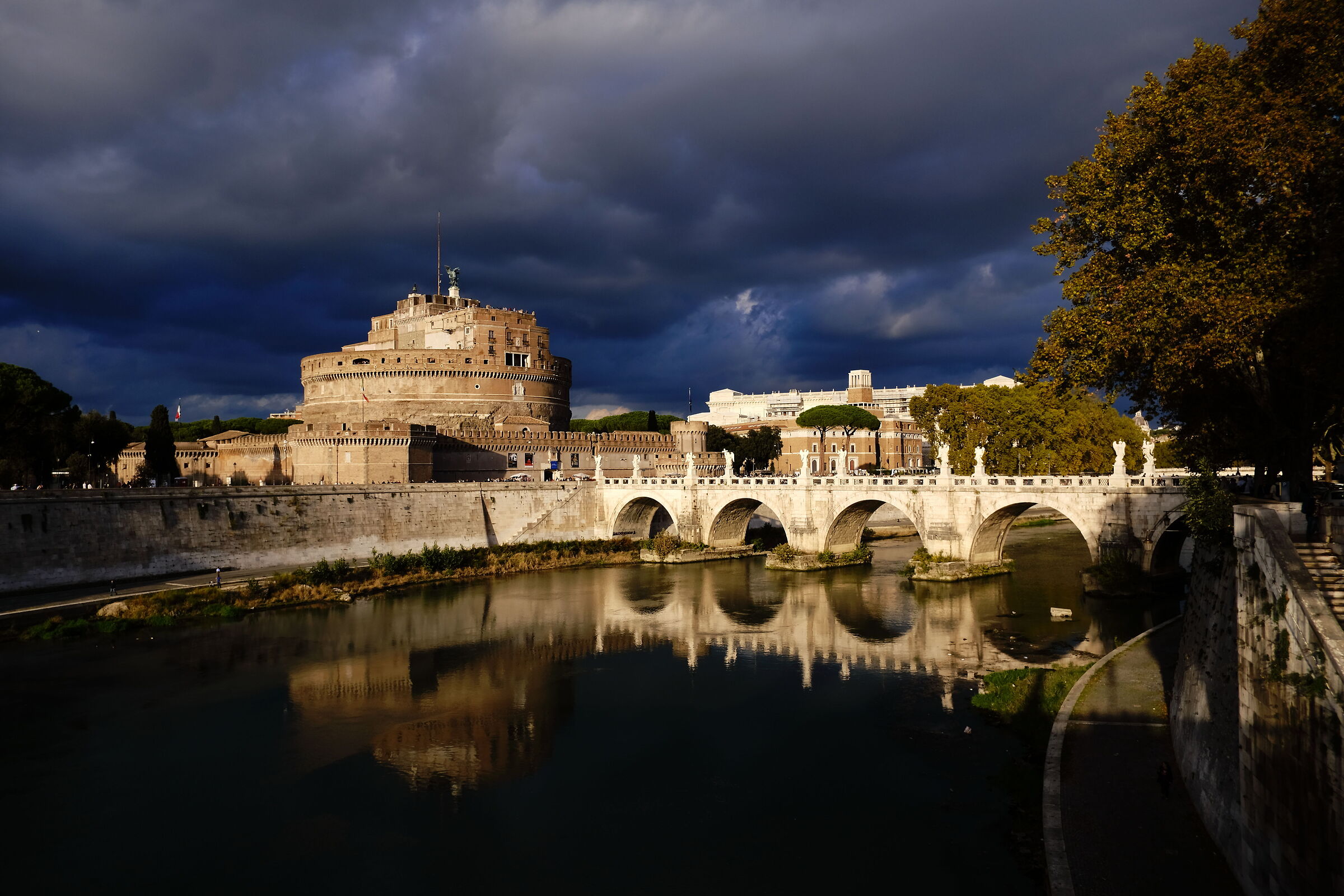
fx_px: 1008
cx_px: 672
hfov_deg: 67.4
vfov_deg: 47.9
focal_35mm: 27
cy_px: 448
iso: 200
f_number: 8
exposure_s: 1/400
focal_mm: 18
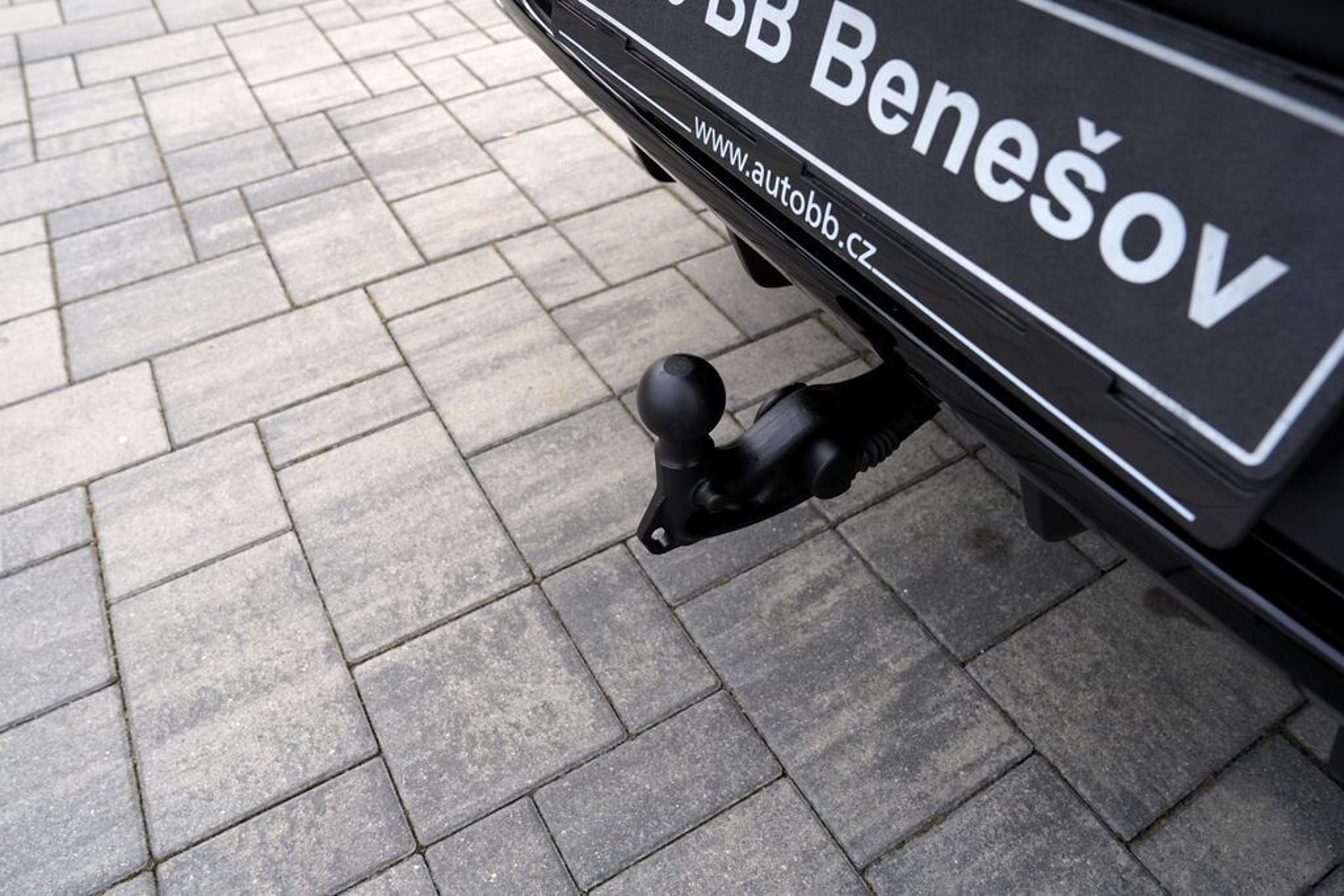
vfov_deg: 53.1
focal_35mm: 24
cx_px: 672
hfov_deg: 73.7
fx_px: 896
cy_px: 448
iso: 100
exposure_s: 1/160
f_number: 6.3
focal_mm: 24
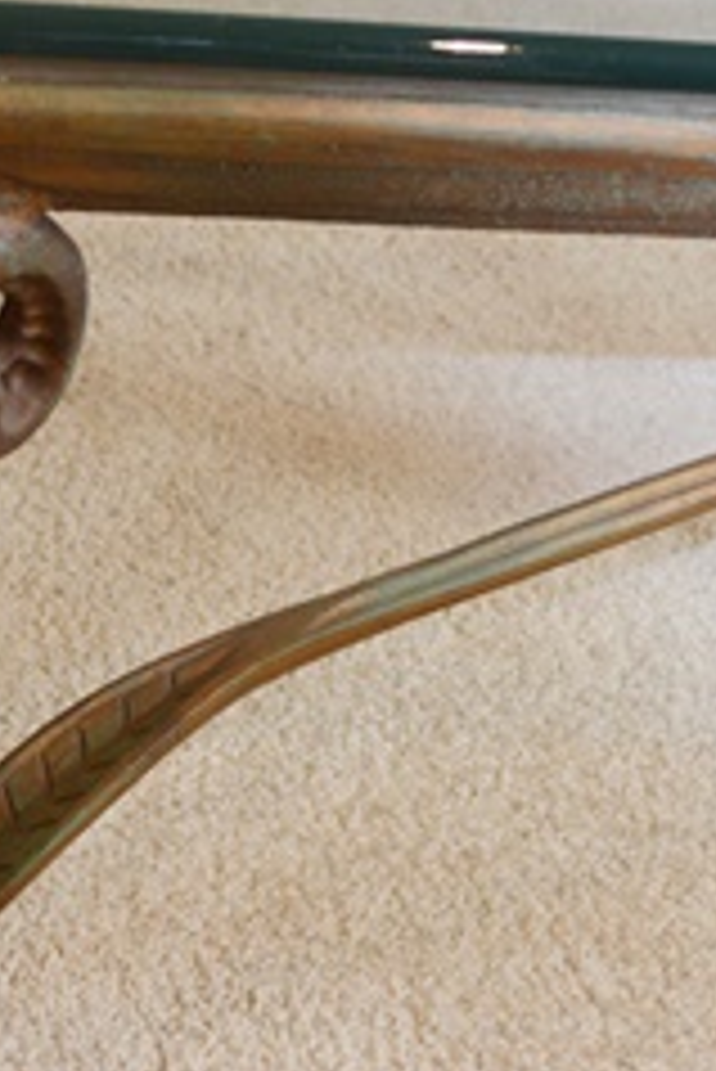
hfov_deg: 10.3
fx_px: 3940
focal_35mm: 132
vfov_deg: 15.5
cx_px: 72
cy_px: 513
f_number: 5
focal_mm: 35
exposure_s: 1/60
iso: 640
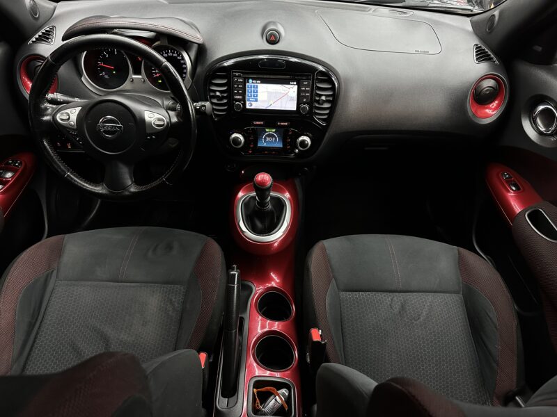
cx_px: 278
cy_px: 208
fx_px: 386
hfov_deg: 71.6
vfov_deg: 56.8
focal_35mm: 24
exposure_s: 1/60
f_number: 1.78
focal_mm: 6.86
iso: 250
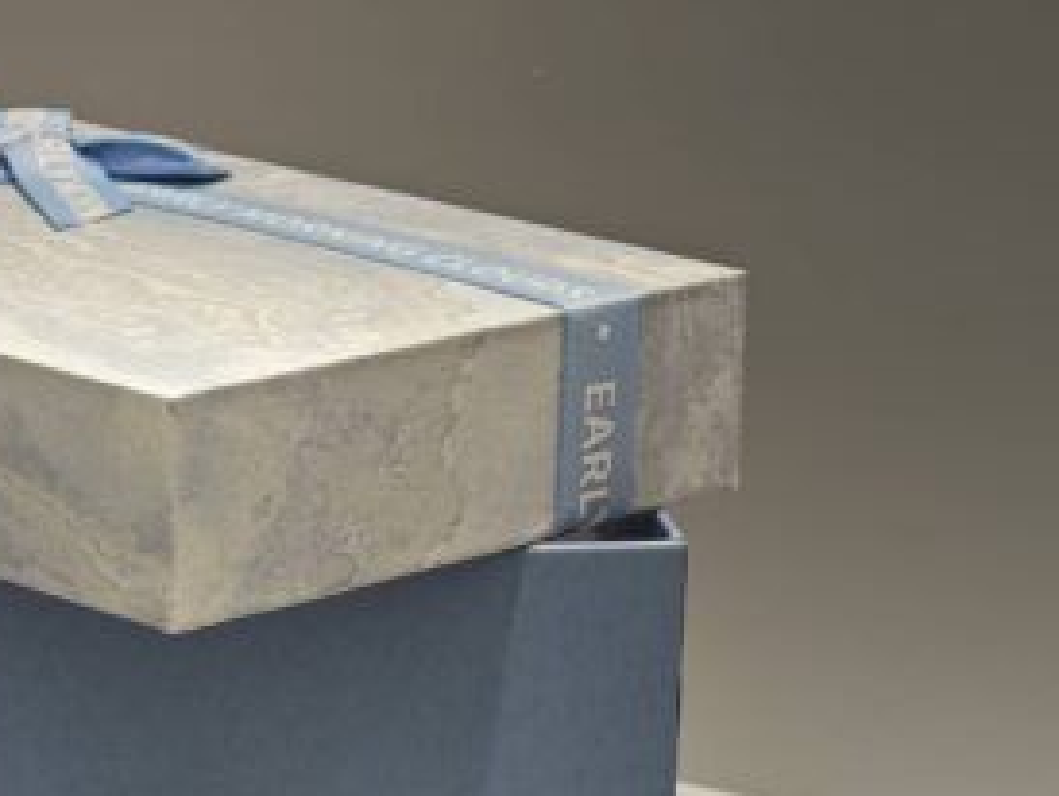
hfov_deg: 11.2
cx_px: 131
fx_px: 5358
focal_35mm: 175
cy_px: 924
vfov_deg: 8.4
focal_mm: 10.1
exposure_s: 1/100
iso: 125
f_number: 2
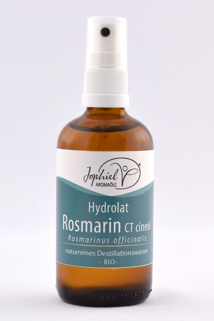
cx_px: 107
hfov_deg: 16.6
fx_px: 735
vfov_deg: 24.6
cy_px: 160
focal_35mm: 82
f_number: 11
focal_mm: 55
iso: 200
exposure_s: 1/125
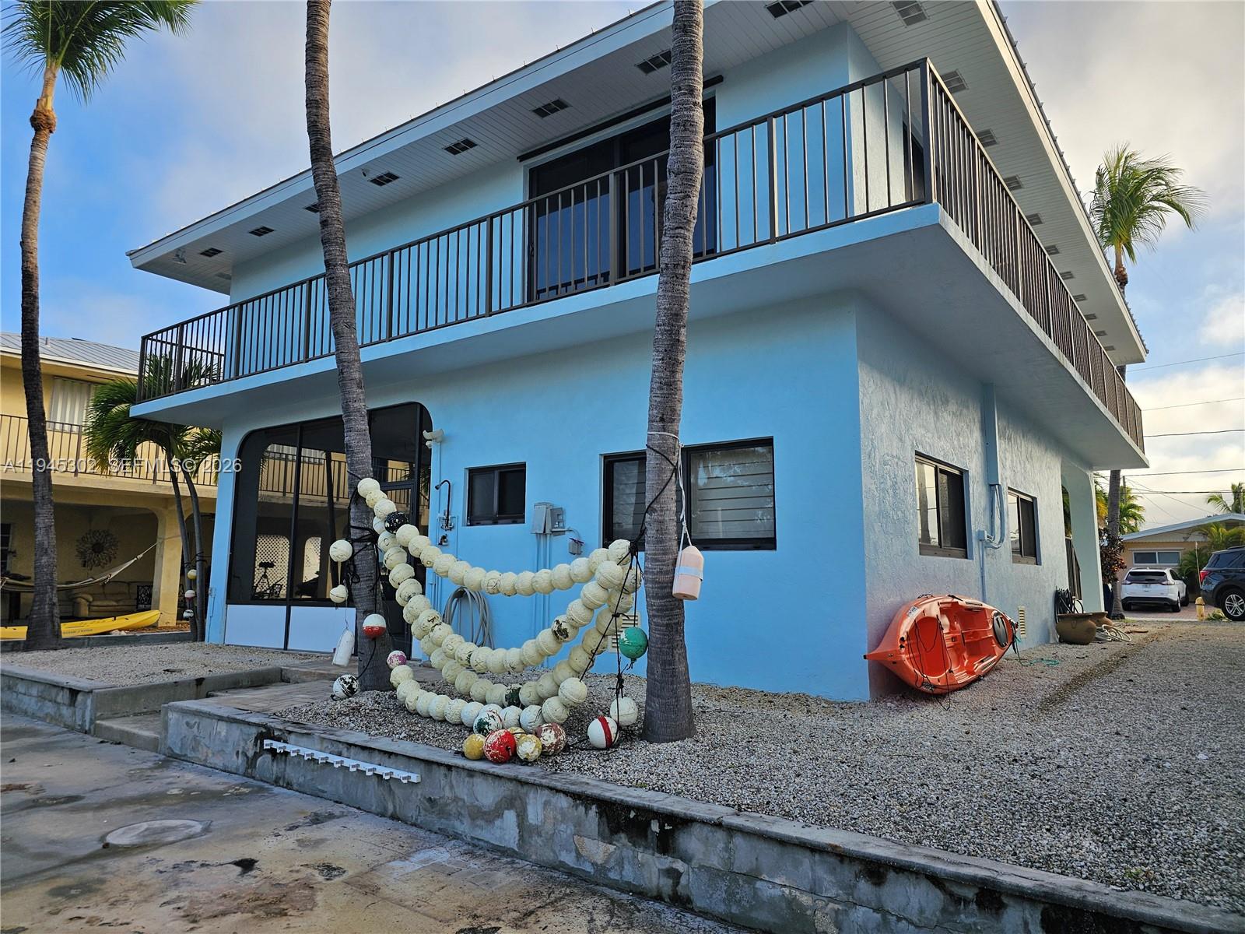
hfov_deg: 73.9
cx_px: 622
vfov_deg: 58.9
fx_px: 827
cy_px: 467
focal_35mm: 23
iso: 12
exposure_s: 1/554
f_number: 1.7
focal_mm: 6.3
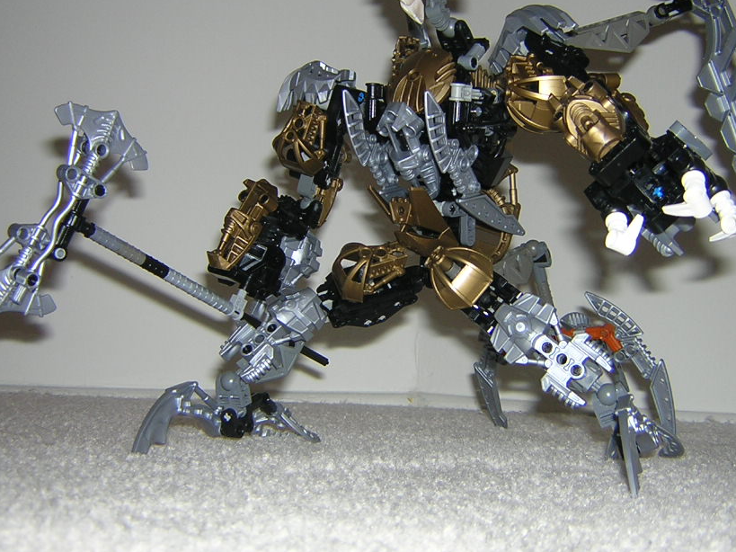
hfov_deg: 42.0
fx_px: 957
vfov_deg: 32.1
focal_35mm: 45
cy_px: 240
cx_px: 399
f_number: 2.6
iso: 100
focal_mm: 4.7
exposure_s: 1/60.1
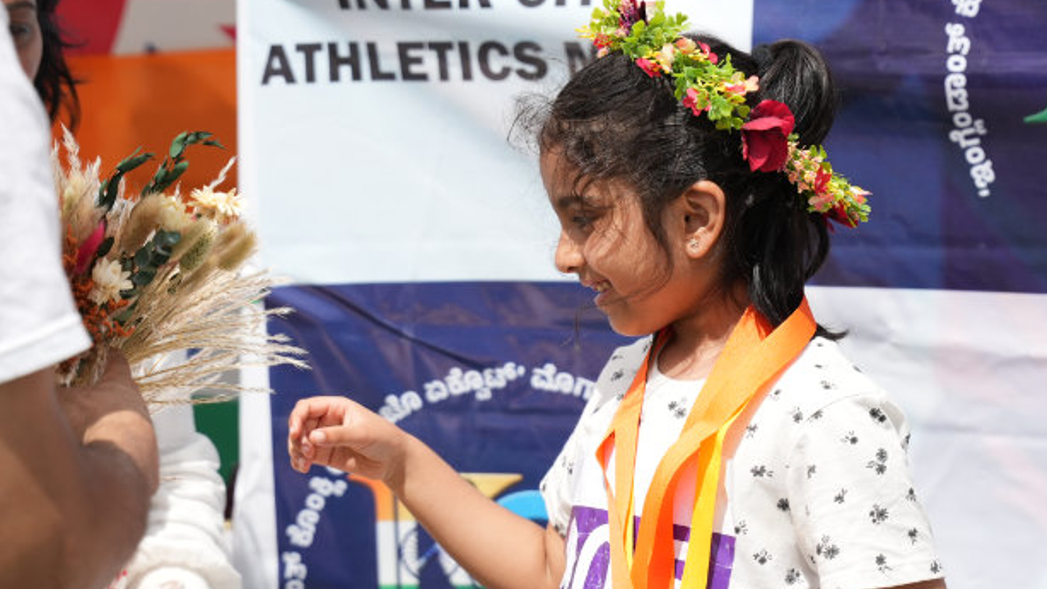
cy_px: 272
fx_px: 2704
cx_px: 529
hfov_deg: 21.9
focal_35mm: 97
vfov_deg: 12.4
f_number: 2.8
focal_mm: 55.8
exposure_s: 1/5000
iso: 250
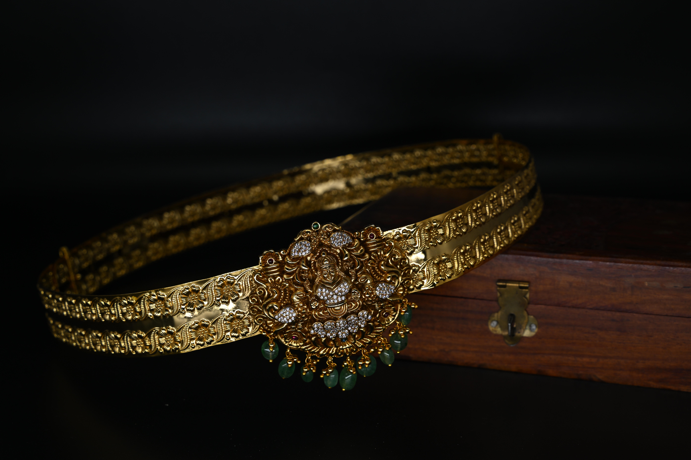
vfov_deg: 25.1
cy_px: 230
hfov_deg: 36.9
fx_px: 1036
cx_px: 346
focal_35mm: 54
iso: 200
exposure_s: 1/200
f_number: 9
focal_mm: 54
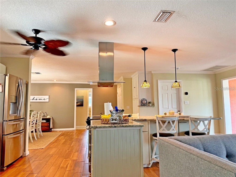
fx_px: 164
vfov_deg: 56.8
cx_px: 118
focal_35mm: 24
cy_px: 88
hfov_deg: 71.6
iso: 160
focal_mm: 6.76
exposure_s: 1/60
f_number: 1.78
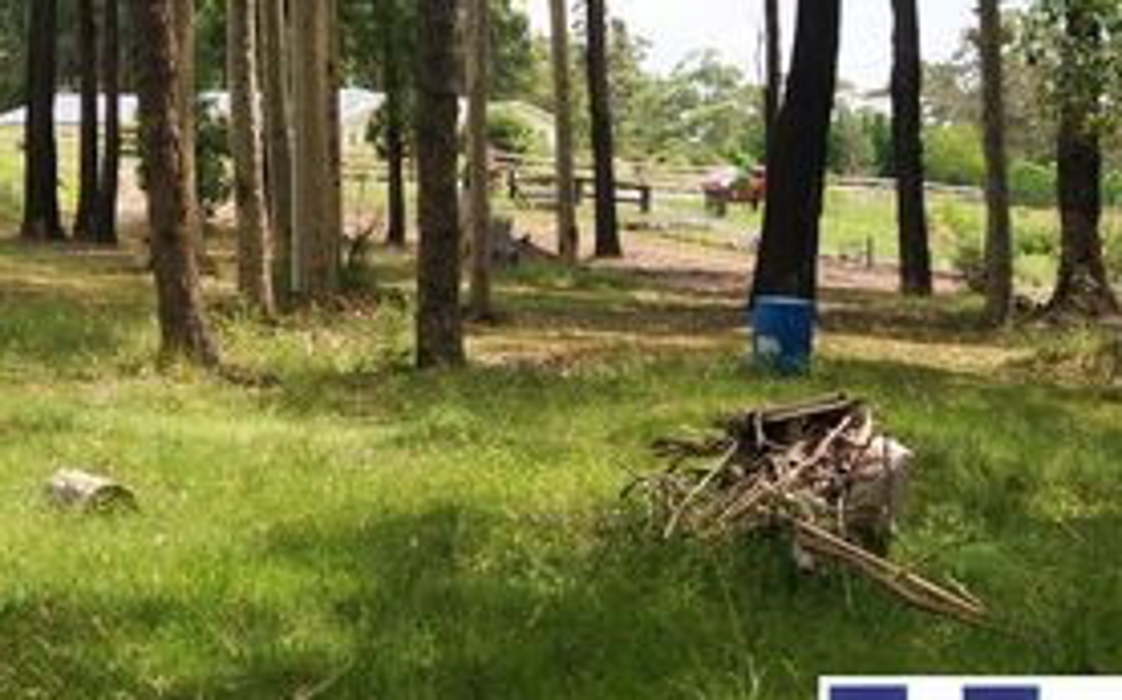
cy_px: 176
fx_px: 2778
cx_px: 486
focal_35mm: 91
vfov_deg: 14.3
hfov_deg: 22.8
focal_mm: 35
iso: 100
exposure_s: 1/160
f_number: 11
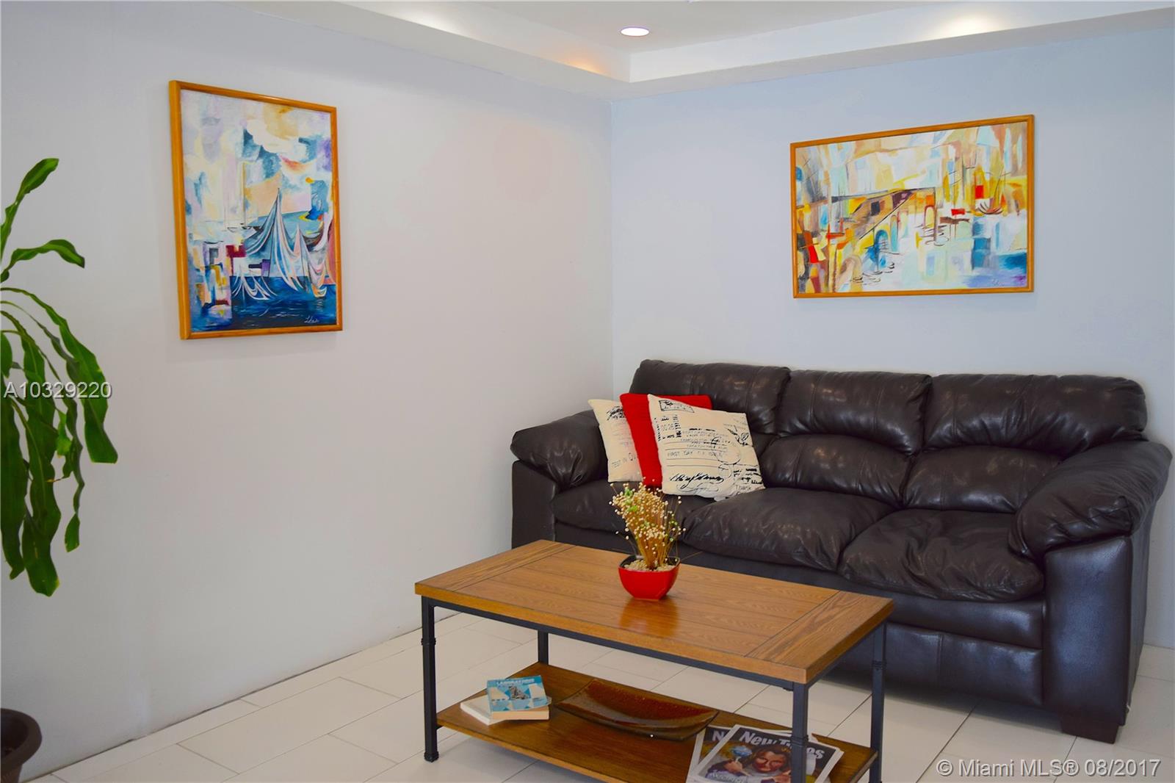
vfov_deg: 41.7
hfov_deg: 59.5
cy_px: 392
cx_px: 588
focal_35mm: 32
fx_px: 1028
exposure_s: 1/60
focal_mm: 21
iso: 640
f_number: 4
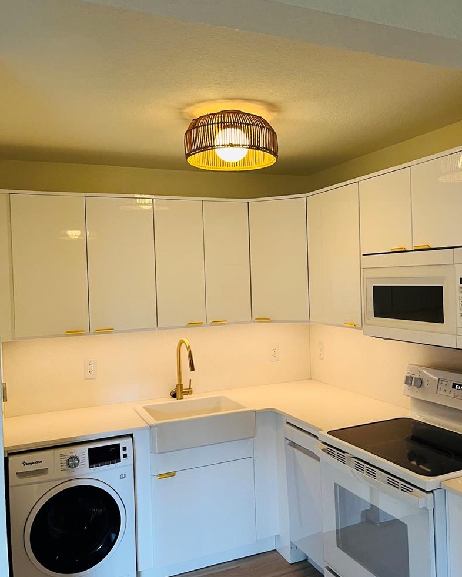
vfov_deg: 57.2
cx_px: 259
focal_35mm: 31
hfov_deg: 47.0
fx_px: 530
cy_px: 277
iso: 100
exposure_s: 1/42
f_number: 1.6
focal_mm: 5.1
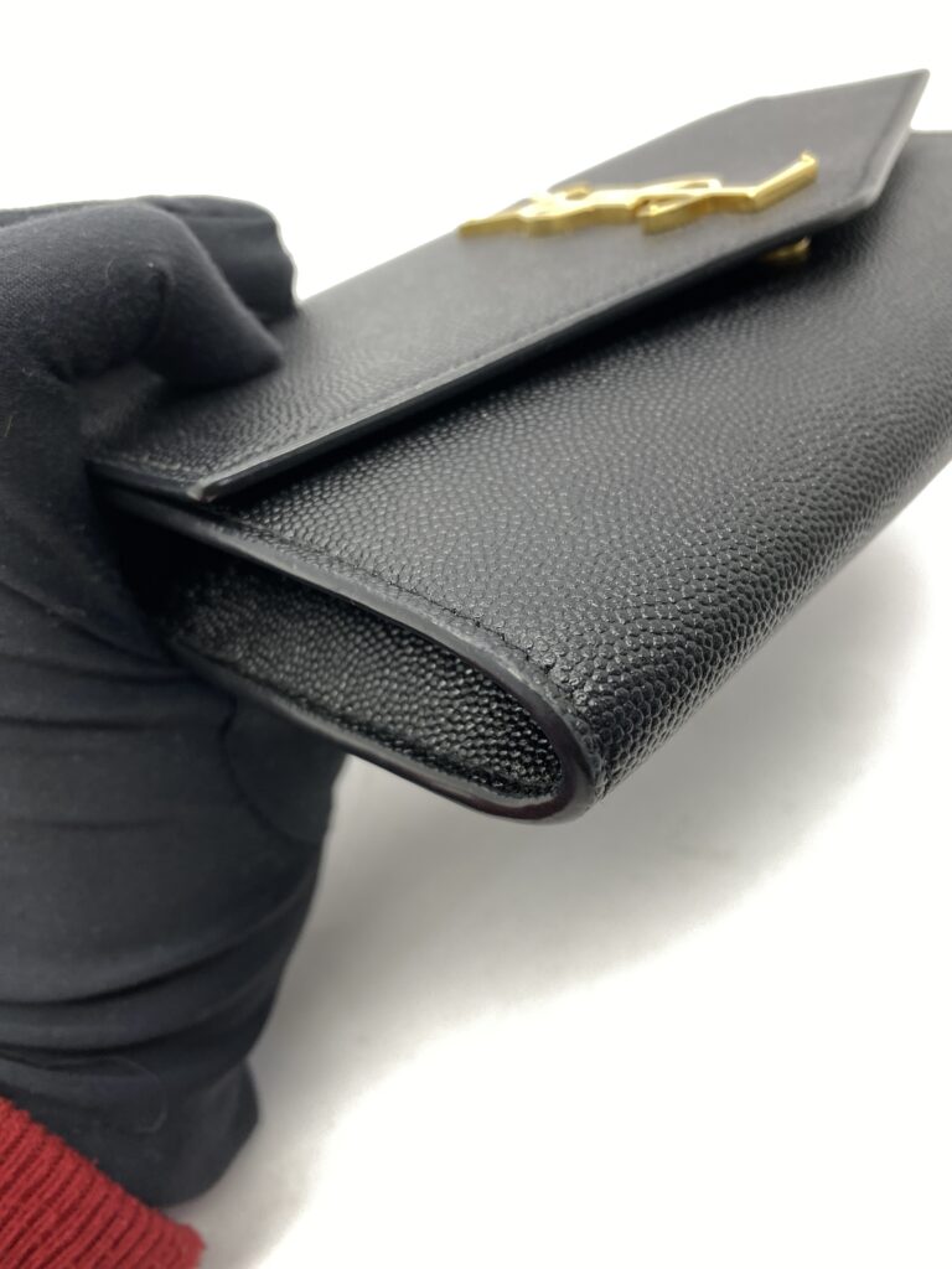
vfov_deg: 69.4
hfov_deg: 54.9
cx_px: 476
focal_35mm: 25
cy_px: 634
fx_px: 917
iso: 100
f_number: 1.8
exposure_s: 1/100
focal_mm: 4.25
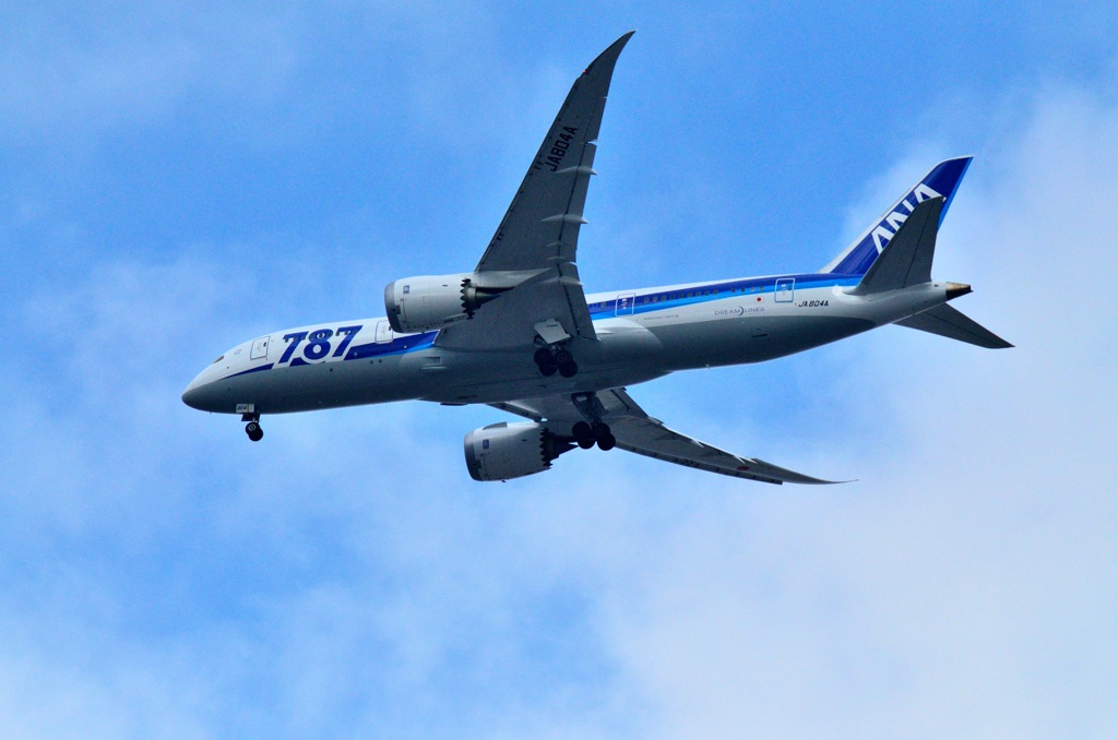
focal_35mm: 510
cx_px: 559
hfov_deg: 4.1
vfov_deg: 2.7
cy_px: 370
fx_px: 15804
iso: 640
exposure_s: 1/6400
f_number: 8
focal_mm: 340
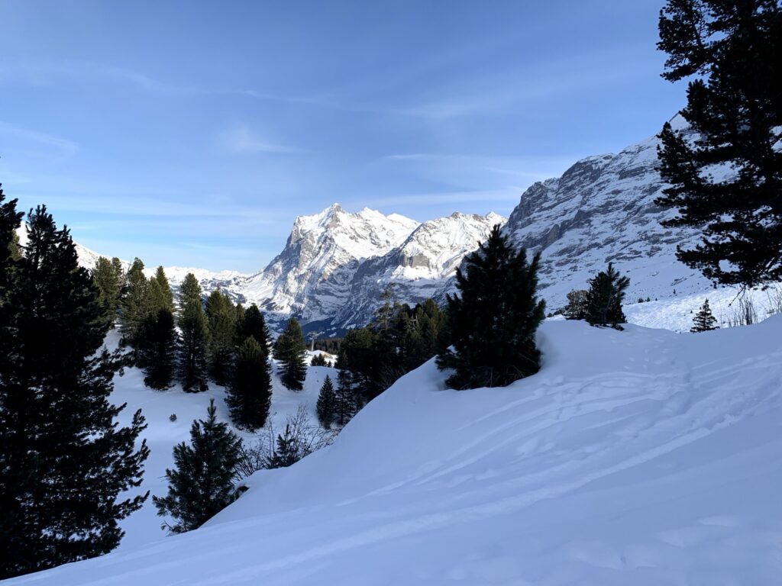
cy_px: 293
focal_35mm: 26
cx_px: 391
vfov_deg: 53.1
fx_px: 587
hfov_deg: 67.3
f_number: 1.8
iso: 25
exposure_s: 1/2309
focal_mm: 4.25
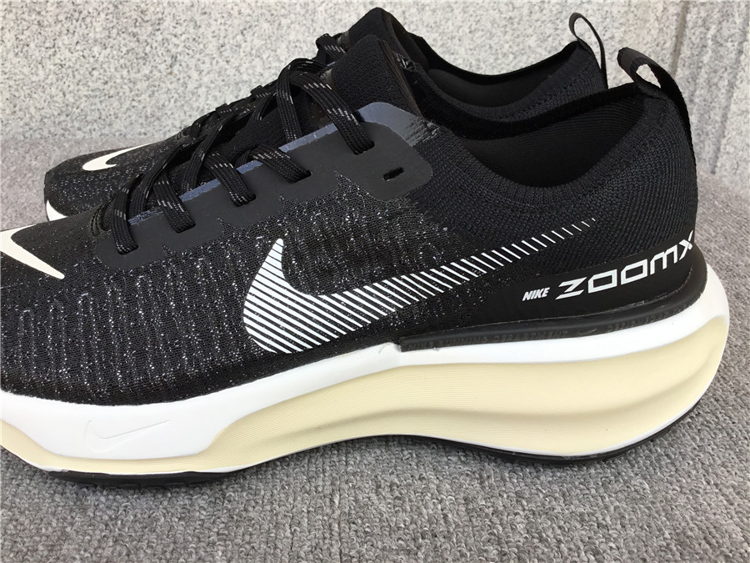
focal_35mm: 31
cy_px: 282
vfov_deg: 45.4
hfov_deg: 58.4
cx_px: 375
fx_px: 672
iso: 25
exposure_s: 1/314
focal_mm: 3.3
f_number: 2.4
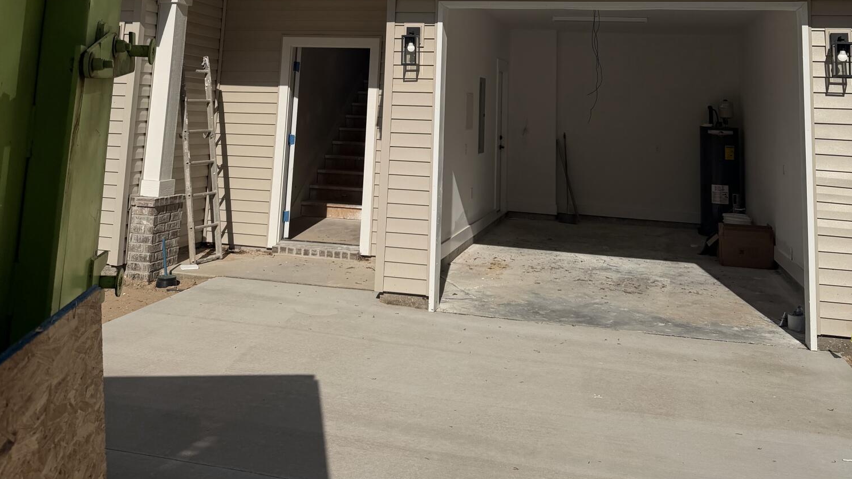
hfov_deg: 56.6
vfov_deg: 31.0
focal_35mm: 35
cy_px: -12
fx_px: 791
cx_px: 426
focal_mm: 6.76
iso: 100
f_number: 1.78
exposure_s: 1/17544
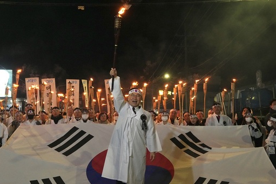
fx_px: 383
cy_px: 106
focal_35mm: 50
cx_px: 126
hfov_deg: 39.6
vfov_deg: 27.0
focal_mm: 40
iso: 4000
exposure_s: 1/250
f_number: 4
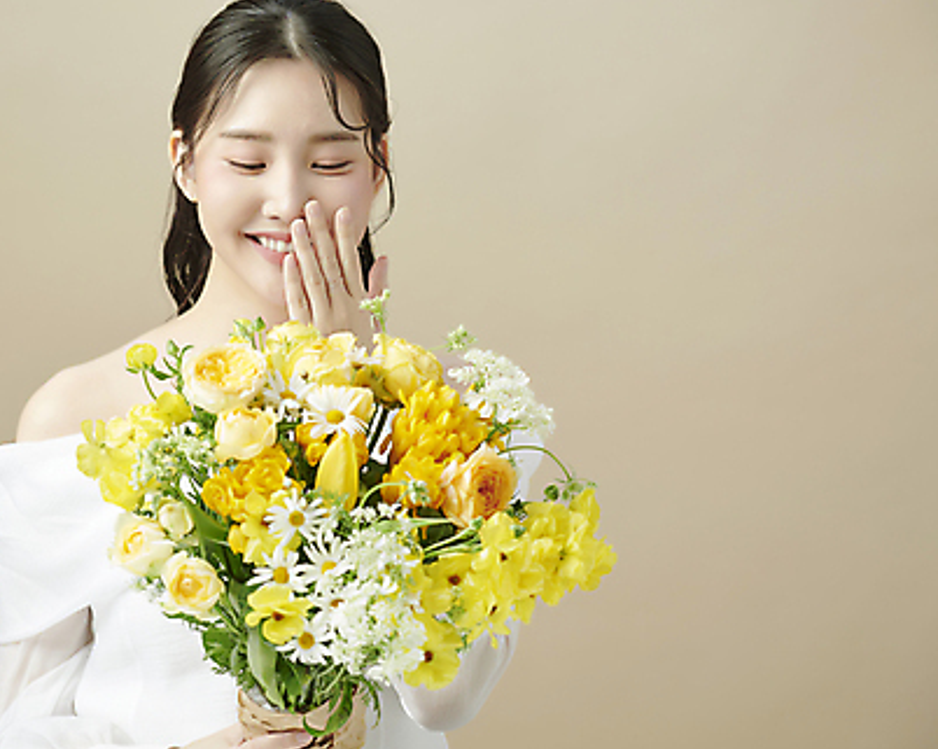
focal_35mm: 143
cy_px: 343
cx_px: 275
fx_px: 3967
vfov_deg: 10.8
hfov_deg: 13.5
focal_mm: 102
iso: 64
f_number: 5.6
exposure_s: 1/125
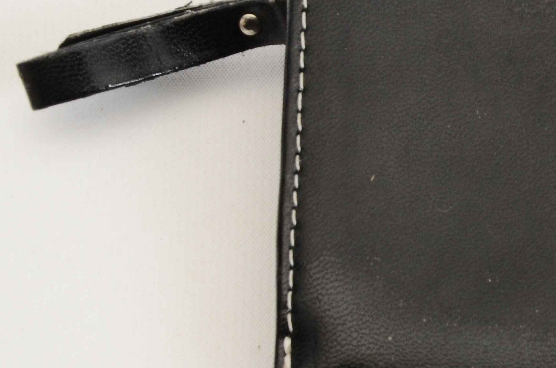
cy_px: 186
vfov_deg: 5.1
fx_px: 4116
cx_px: 749
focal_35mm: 267
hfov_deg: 7.6
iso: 400
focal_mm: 62
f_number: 13
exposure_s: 1/60
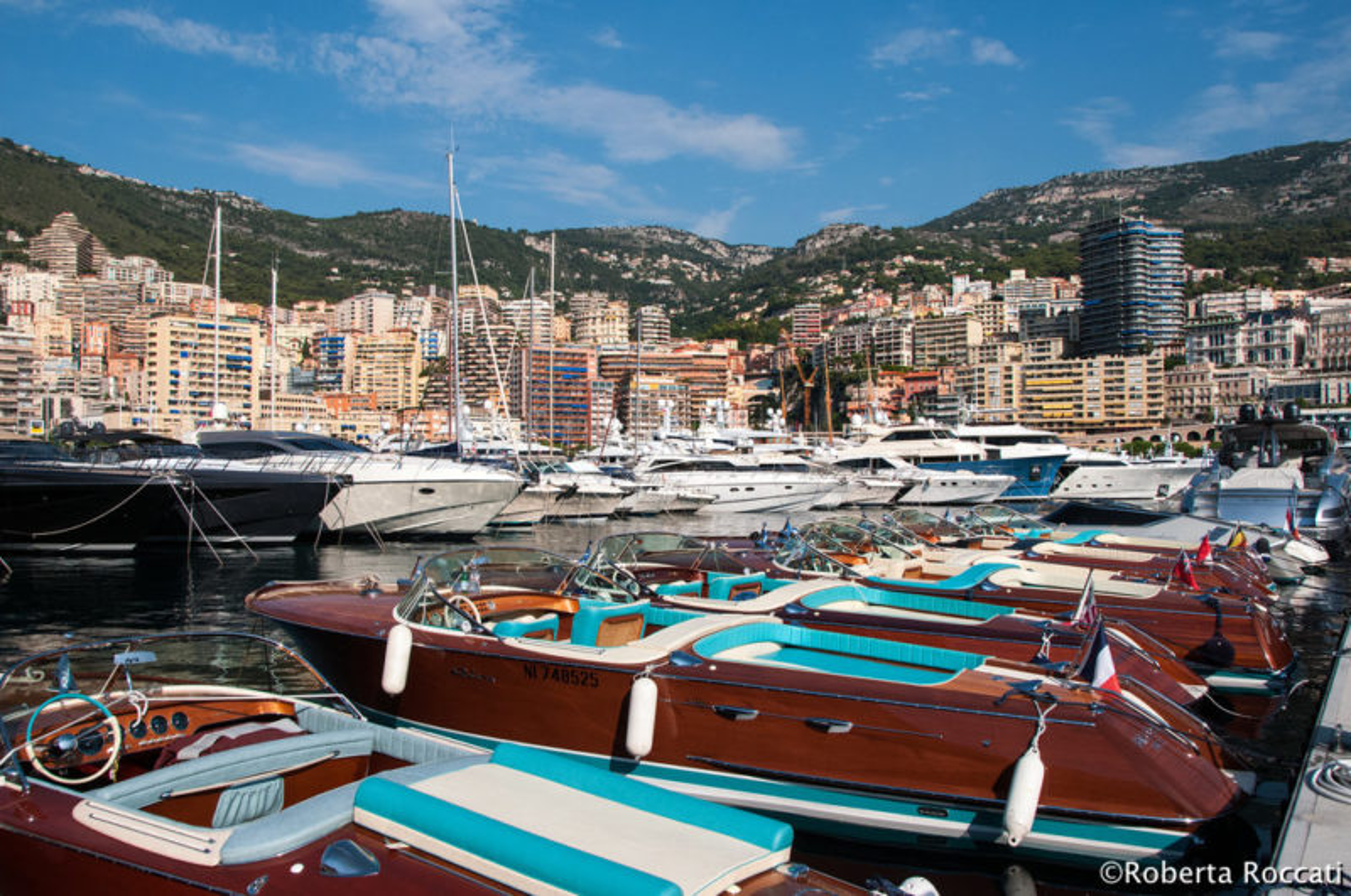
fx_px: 1124
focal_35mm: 30
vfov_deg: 43.5
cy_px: 448
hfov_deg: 62.0
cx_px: 676
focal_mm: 20
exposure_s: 1/2000
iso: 640
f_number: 9
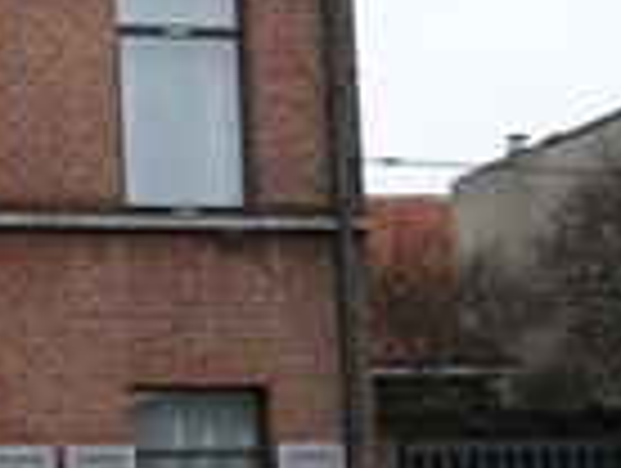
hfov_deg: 13.7
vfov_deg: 10.7
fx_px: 2498
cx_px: -135
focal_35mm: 139
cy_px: 270
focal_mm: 5.7
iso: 80
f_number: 2.9
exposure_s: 1/125
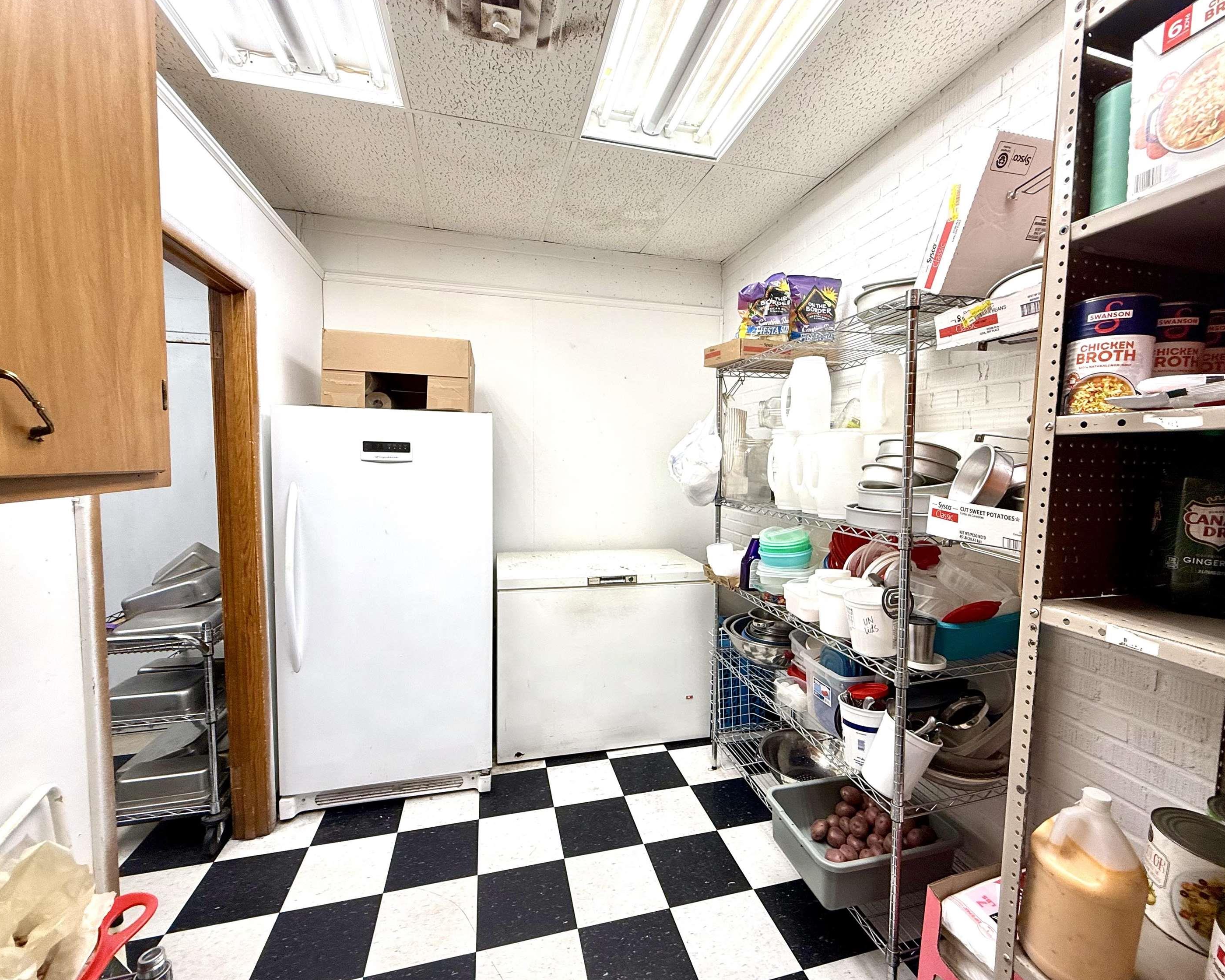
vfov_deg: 84.0
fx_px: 544
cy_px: 500
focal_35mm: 15
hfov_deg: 96.7
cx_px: 642
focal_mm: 2.22
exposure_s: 1/120
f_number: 2.2
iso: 80
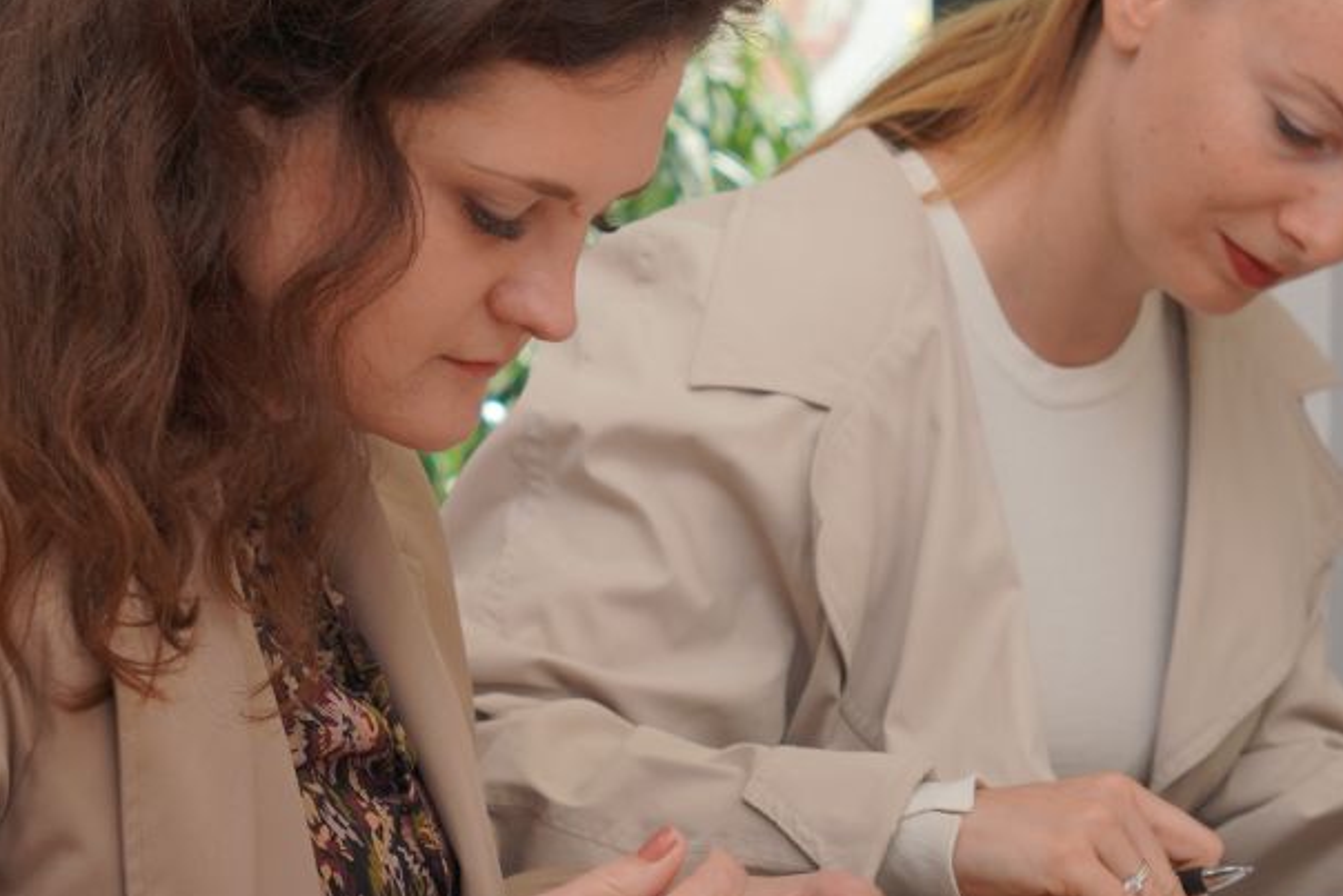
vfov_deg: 9.0
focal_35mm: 152
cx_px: 688
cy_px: 625
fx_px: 5670
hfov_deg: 13.5
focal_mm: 41.2
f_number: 3.5
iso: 100
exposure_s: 1/200
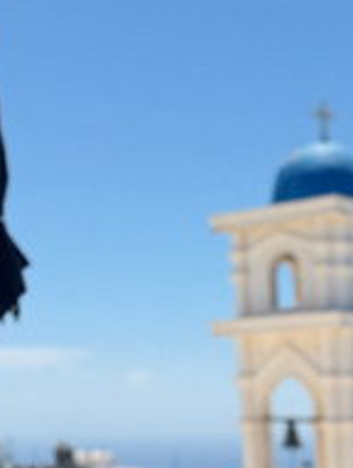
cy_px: 711
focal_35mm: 84
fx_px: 1138
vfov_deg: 20.0
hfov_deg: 16.5
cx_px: 477
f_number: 1.78
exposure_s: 1/6711
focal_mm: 6.76
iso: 80
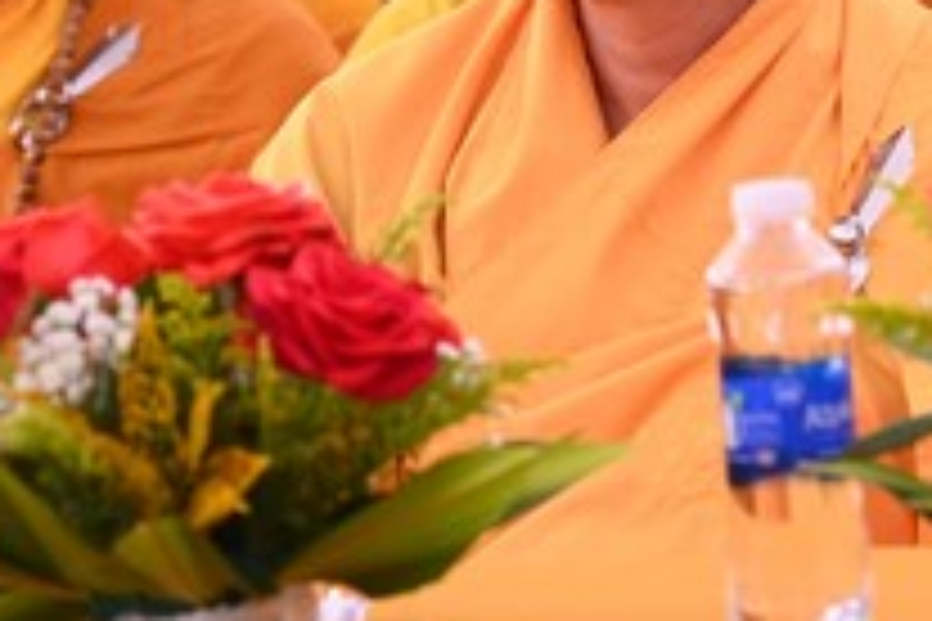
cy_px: -346
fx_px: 9759
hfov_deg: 5.5
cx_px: 432
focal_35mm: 377
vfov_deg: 3.6
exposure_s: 1/250
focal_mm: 120
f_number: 4.5
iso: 1250
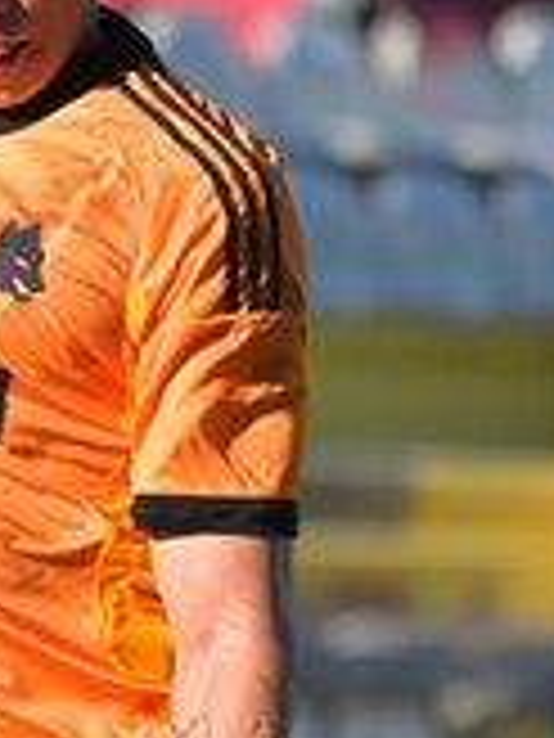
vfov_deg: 1.1
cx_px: -176
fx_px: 37172
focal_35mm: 1742
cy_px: 1053
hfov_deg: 0.9
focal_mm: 290
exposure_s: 1/1600
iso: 360
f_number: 6
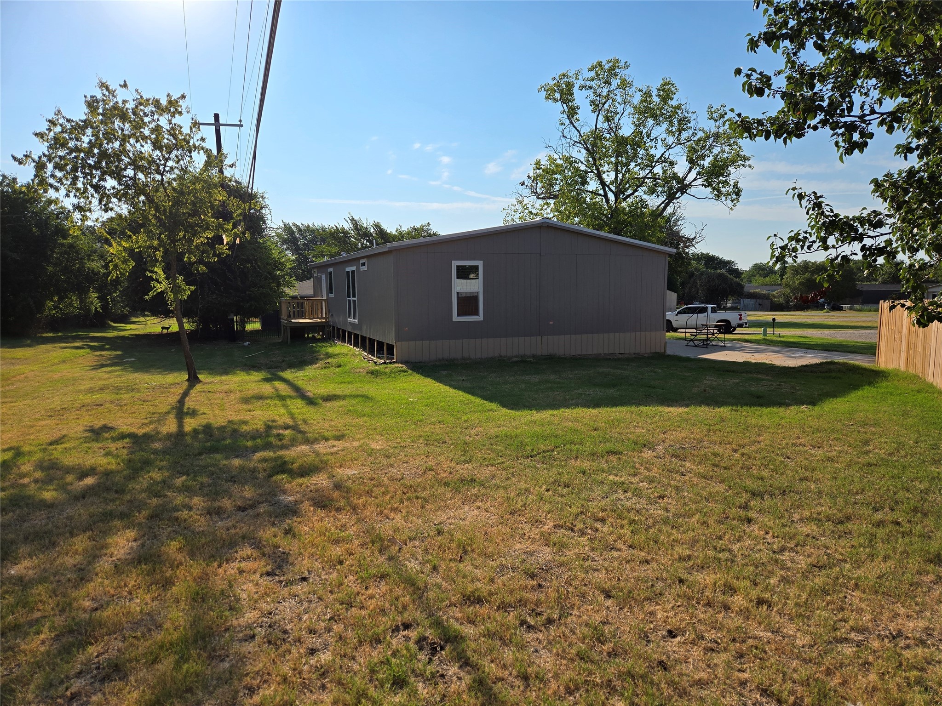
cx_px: 471
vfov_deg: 58.9
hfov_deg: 73.9
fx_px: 626
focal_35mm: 23
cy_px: 353
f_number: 1.8
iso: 25
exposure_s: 1/3075
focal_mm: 5.4
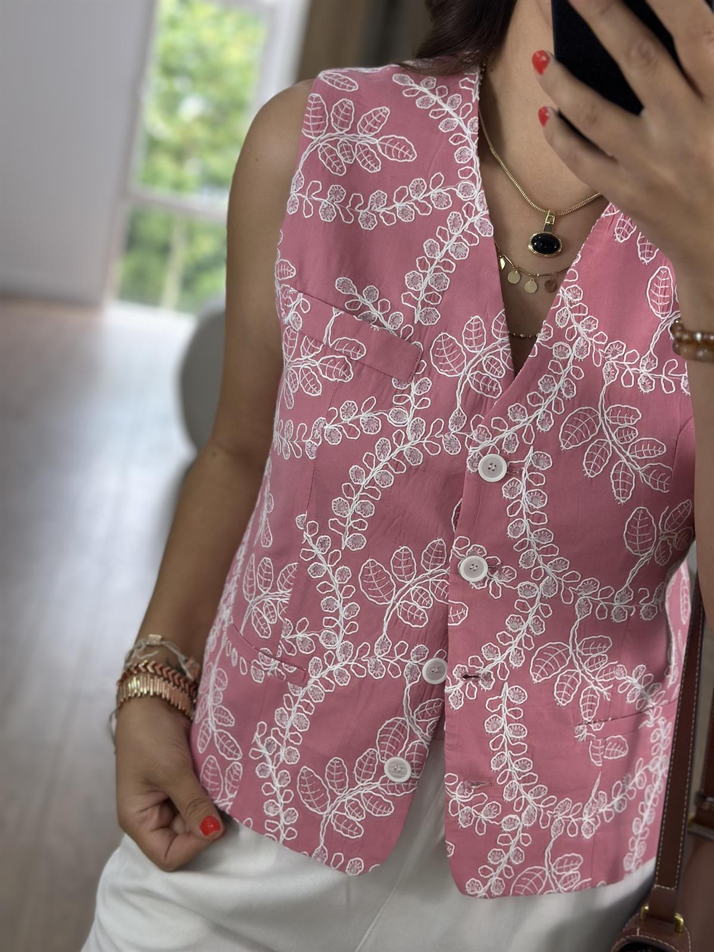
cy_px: 476
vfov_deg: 39.7
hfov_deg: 30.3
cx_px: 357
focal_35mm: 48
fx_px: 1320
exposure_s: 1/375
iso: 80
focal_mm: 6.86
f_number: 1.78
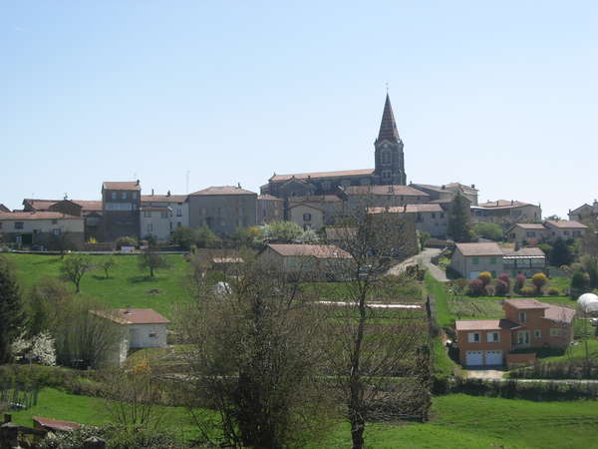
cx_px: 299
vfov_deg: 21.0
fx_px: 1209
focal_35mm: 70
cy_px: 224
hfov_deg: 27.8
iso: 79
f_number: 3.5
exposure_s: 1/861
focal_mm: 11.5
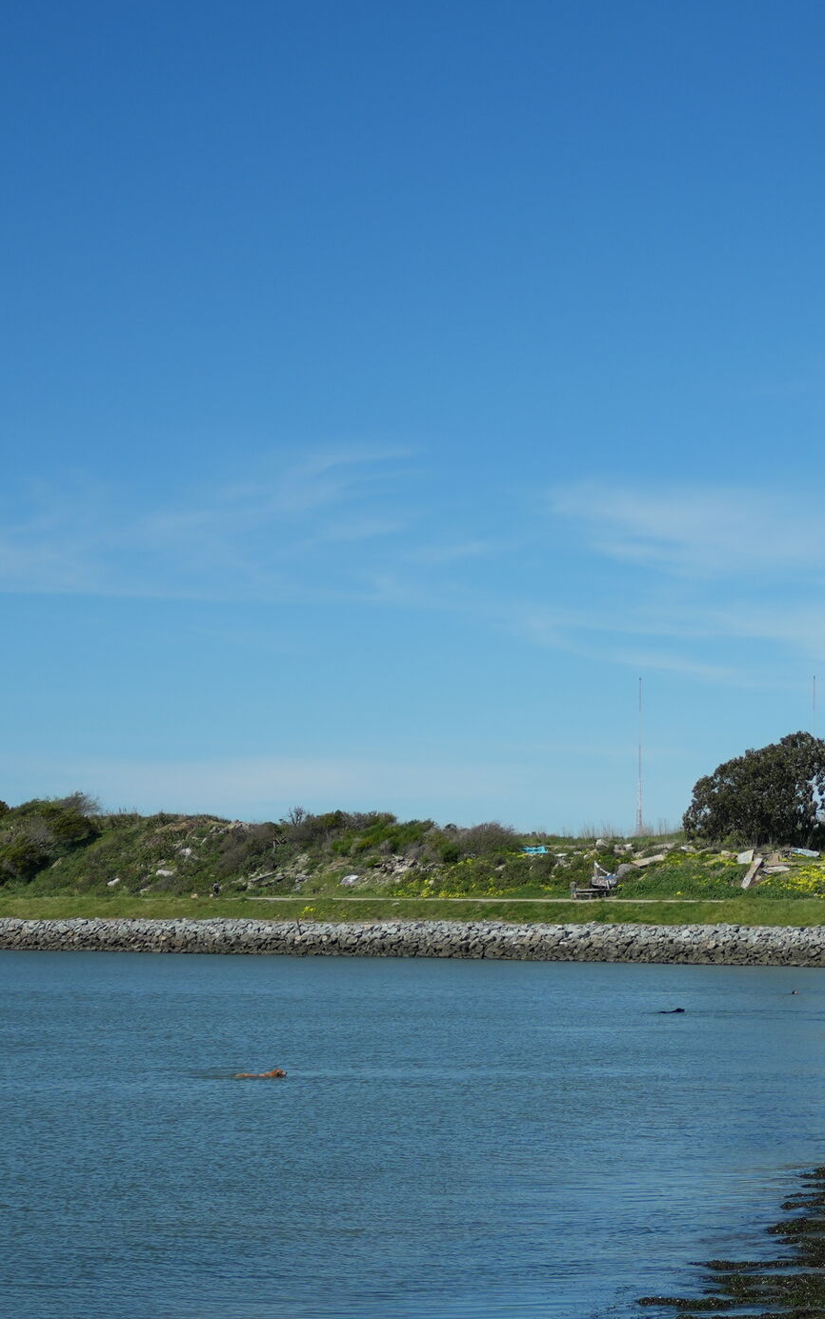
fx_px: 3201
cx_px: 914
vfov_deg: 23.2
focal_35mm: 89
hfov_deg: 14.3
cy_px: 903
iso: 125
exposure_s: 1/2000
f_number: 4
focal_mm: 28
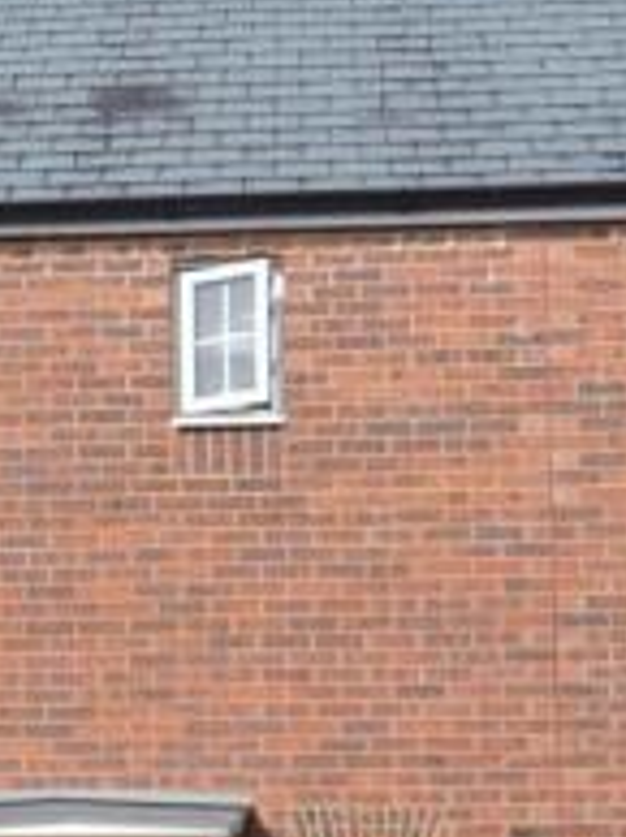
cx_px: 123
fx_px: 2238
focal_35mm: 93
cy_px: 740
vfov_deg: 20.8
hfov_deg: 15.8
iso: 100
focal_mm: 19
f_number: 7.1
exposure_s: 1/200
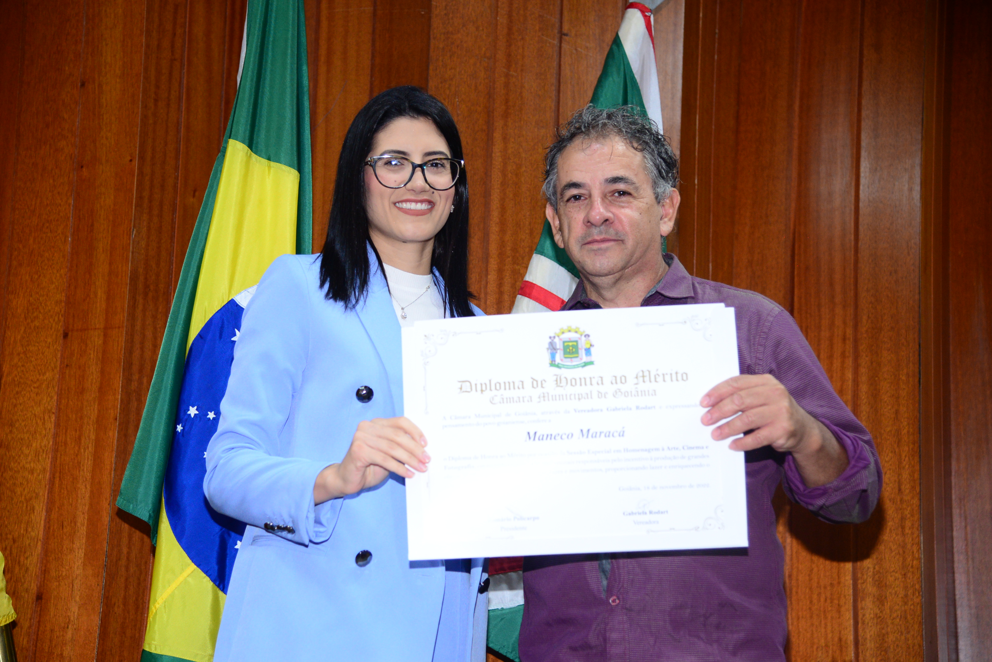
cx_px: 496
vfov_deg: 19.5
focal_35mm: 70
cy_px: 331
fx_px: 1930
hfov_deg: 28.8
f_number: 4.5
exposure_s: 1/125
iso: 2000
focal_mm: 70
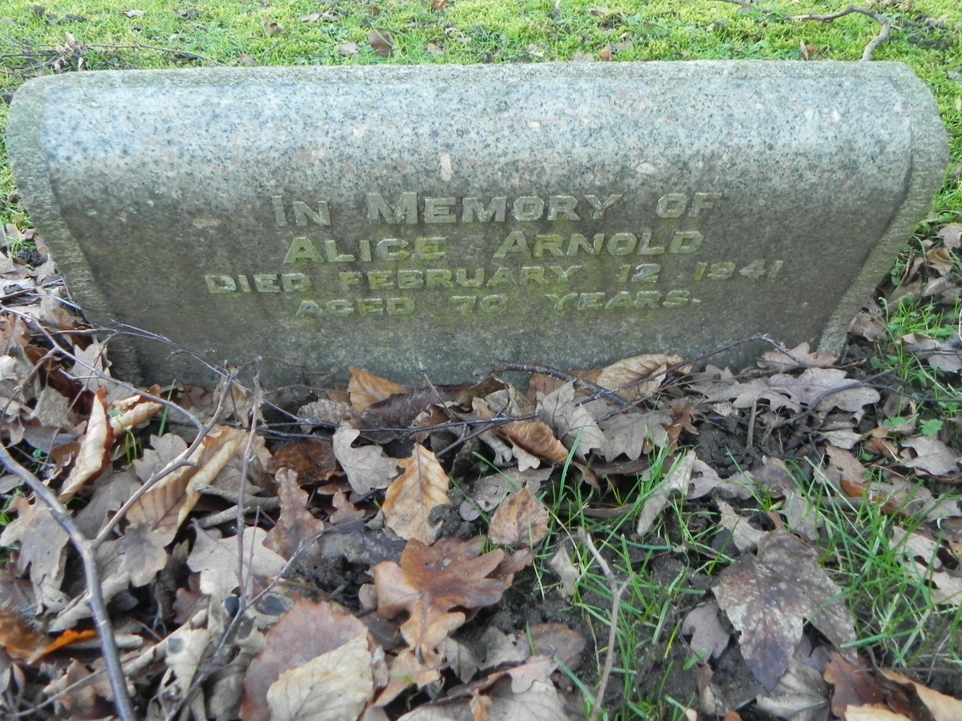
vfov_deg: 42.9
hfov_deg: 55.4
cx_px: 481
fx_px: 917
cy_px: 360
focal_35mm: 33
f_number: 2.8
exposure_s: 1/30
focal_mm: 5.9
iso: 160
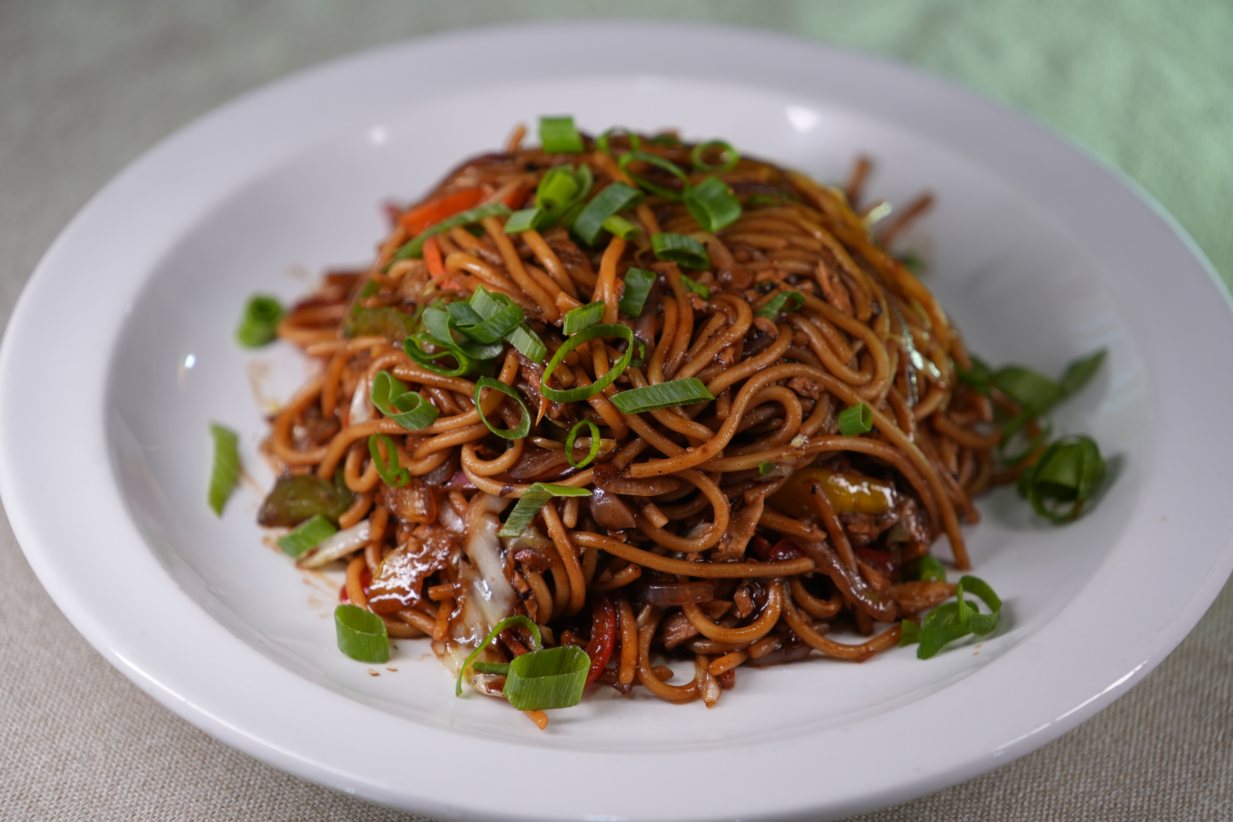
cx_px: 616
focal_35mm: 200
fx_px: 6849
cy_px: 411
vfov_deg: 6.9
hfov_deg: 10.3
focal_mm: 200
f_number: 4
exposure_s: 1/200
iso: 500
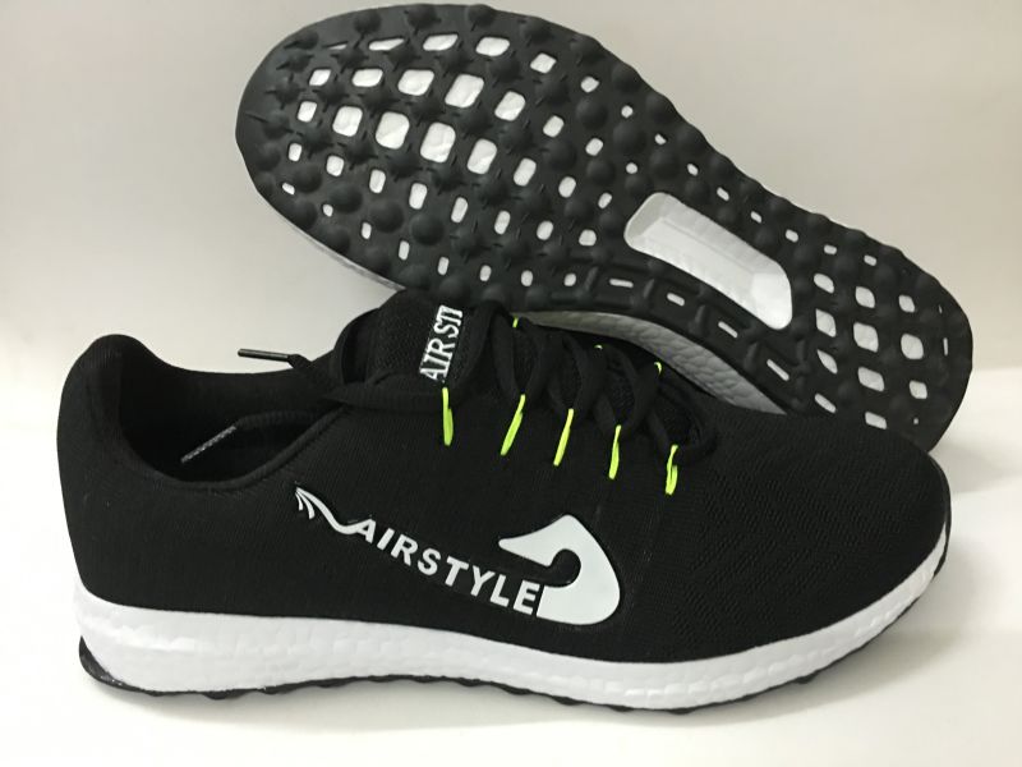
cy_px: 384
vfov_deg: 48.2
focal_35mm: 29
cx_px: 511
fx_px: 856
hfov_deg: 61.7
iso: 100
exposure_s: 1/4
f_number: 2.2
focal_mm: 4.15
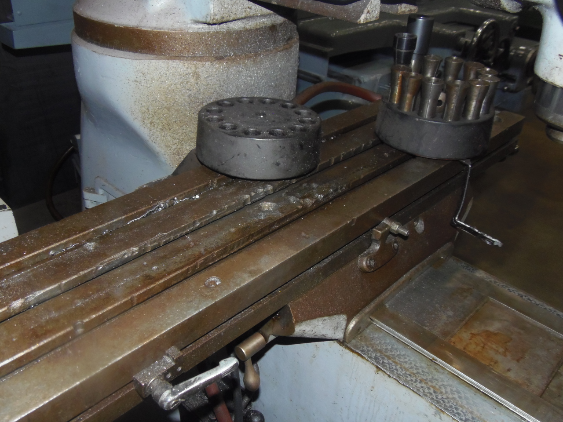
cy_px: 211
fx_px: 488
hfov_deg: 60.0
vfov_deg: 46.8
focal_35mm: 30
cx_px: 282
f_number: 3.2
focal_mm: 5.5
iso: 200
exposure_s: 1/30
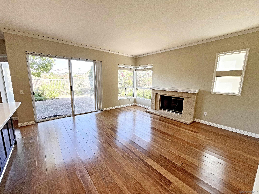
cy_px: 97
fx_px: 97
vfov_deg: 89.9
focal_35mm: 13
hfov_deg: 106.2
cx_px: 130
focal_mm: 1.54
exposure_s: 1/99
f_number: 2.4
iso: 64
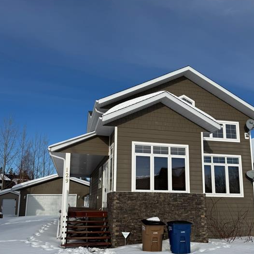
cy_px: 155
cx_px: 135
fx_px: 257
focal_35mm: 31
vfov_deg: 52.1
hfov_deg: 52.5
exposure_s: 1/6711
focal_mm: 6.76
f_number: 1.78
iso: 80
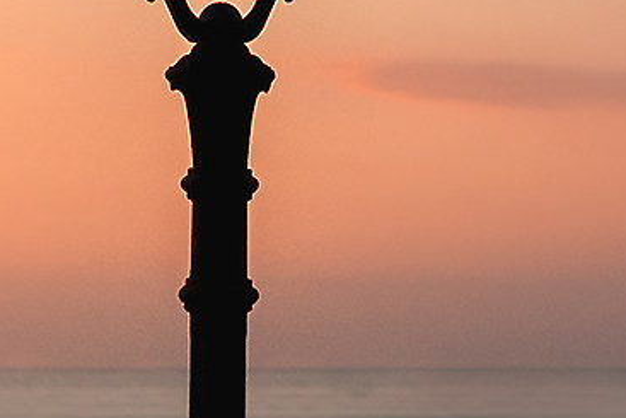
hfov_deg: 9.0
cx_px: 215
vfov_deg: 5.8
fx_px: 3983
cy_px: -498
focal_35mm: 229
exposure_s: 1/2500
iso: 400
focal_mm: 35
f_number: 2.8
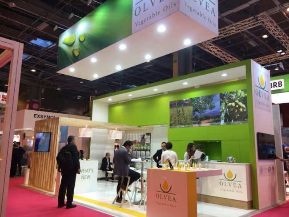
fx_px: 242
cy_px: 108
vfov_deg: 48.3
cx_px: 144
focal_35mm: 29
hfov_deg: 61.6
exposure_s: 1/50
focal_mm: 4.15
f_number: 2.2
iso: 32
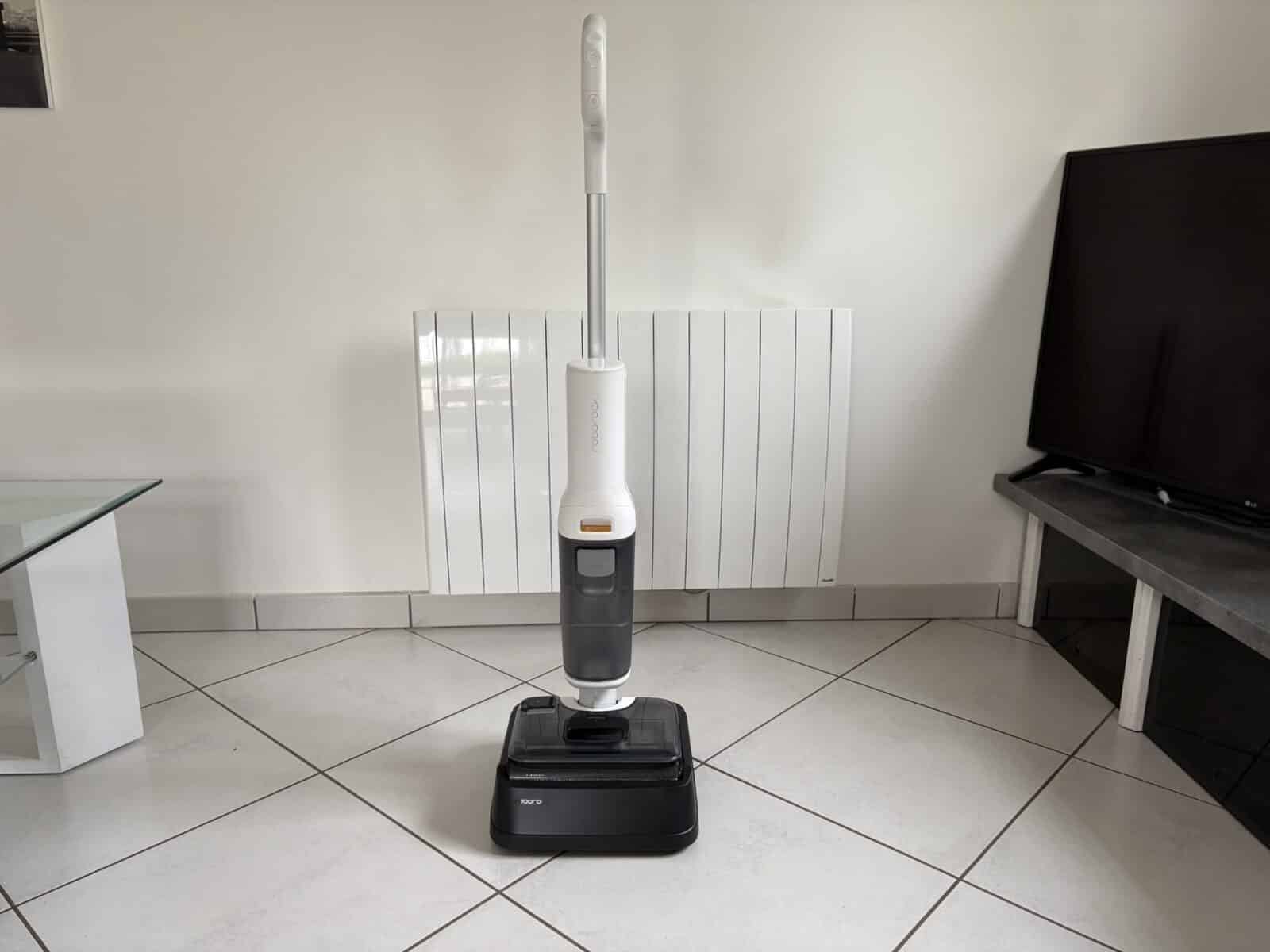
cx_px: 635
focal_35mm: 26
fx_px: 954
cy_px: 476
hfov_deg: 67.3
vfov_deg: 53.1
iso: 125
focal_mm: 5.96
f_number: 1.6
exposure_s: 1/95
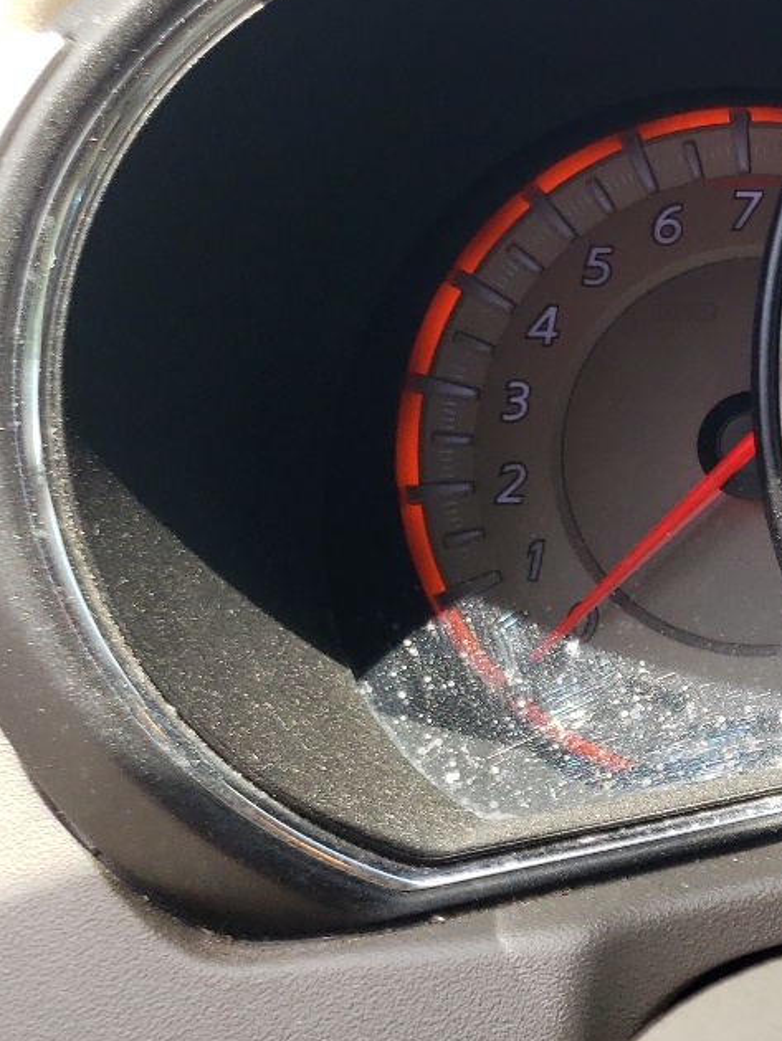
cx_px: 1204
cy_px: 451
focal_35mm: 66
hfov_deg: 19.2
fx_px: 1987
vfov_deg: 29.3
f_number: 1.5
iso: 50
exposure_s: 1/370
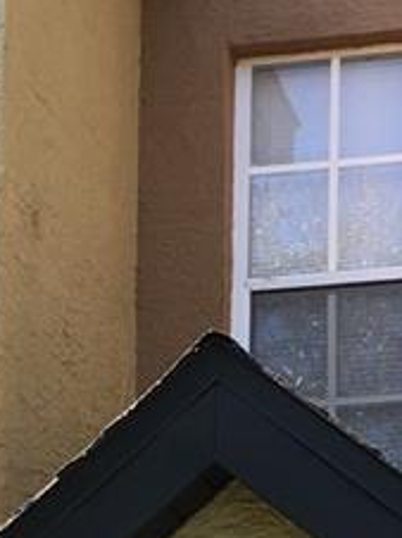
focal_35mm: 154
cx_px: 295
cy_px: 850
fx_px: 2389
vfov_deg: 12.1
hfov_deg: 9.6
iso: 25
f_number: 2.2
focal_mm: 4.15
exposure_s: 1/283
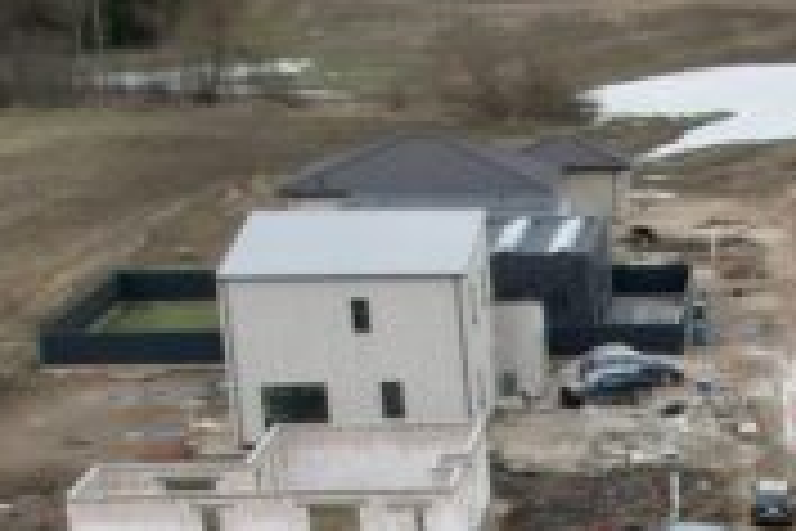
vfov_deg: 9.9
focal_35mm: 127
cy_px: 1141
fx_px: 2808
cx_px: 1619
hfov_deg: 13.6
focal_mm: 8.38
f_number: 2.8
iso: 200
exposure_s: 1/350
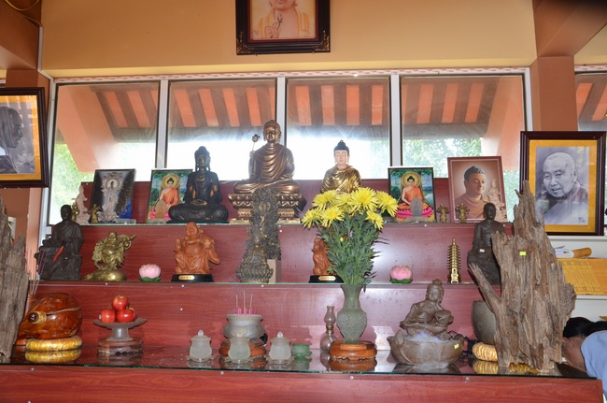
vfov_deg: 39.8
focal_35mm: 33
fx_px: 555
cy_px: 202
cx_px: 304
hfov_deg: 57.3
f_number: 5
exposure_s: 1/250
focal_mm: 22
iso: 1000
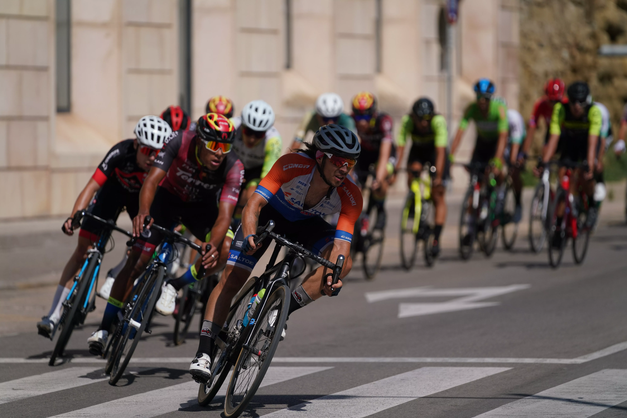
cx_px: 314
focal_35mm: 280
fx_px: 4877
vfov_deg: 4.9
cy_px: 209
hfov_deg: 7.4
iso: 400
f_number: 4
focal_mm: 280
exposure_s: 1/8000
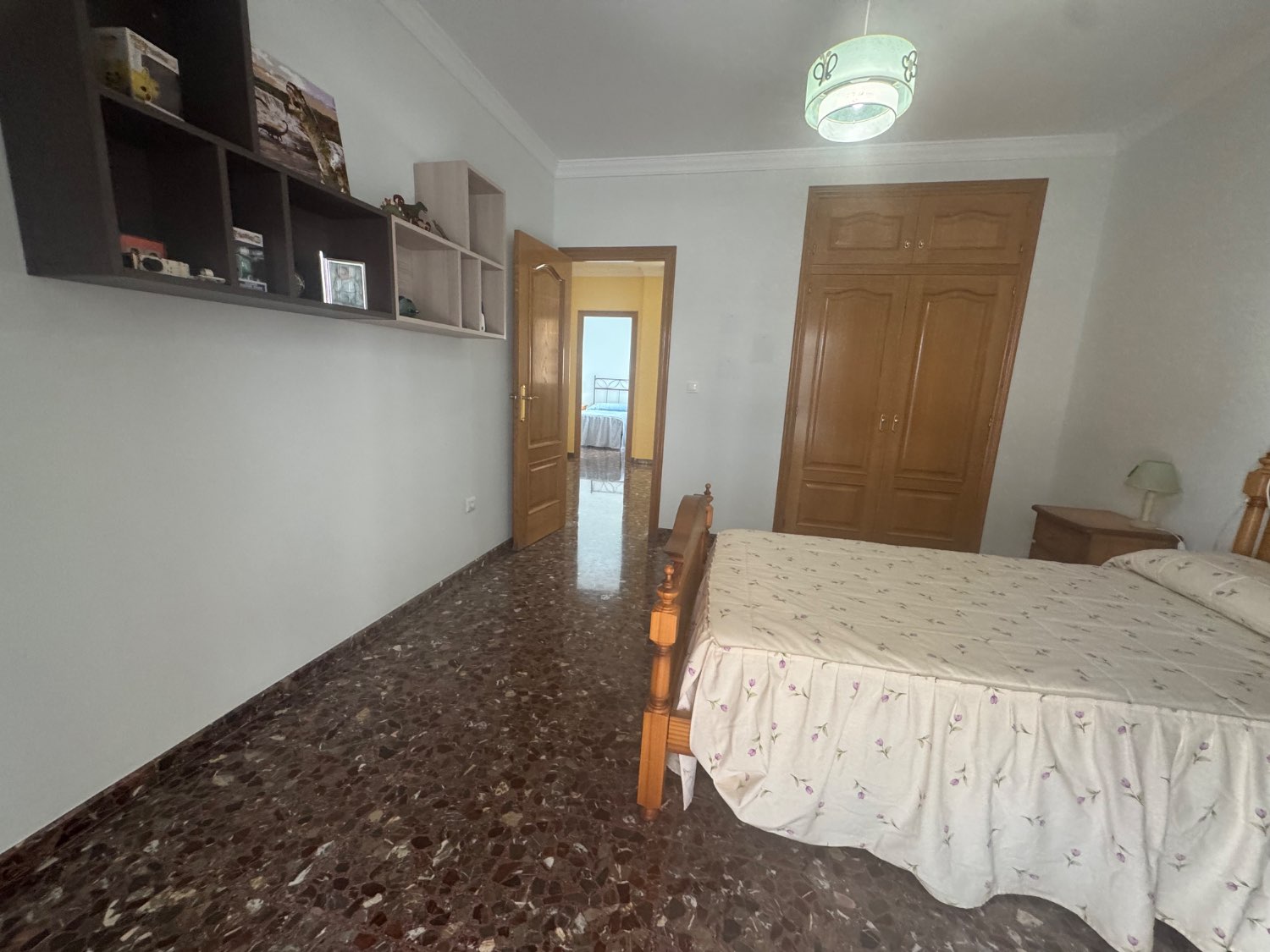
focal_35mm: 14
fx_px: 514
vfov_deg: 85.7
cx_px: 635
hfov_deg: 102.1
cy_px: 476
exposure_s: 1/66
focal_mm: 2.22
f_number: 2.2
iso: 320
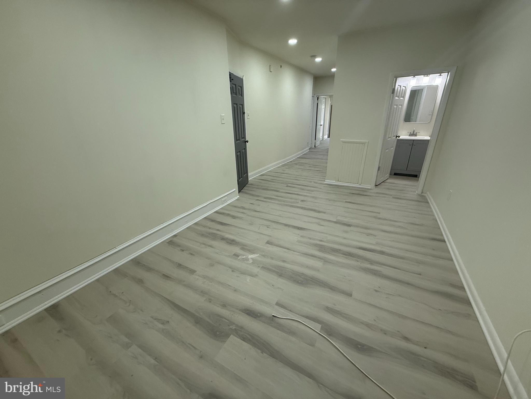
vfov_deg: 85.7
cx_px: 266
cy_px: 200
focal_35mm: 14
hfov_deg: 102.1
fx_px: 215
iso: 200
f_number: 2.2
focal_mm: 2.22
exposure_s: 1/120
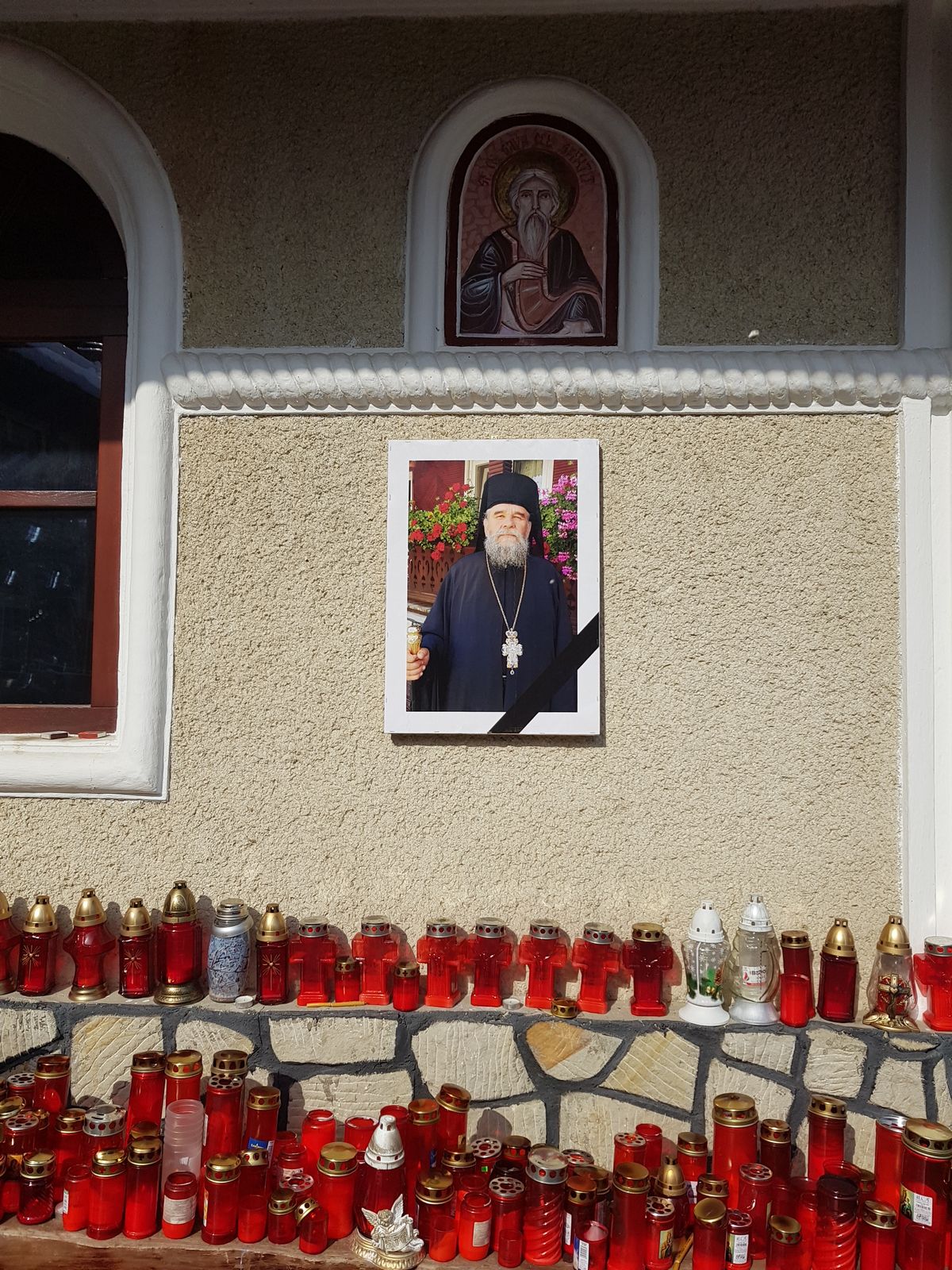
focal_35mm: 26
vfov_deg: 67.3
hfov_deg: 53.1
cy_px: 635
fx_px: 953
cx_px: 476
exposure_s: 1/3984
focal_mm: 4.2
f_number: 1.7
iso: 40
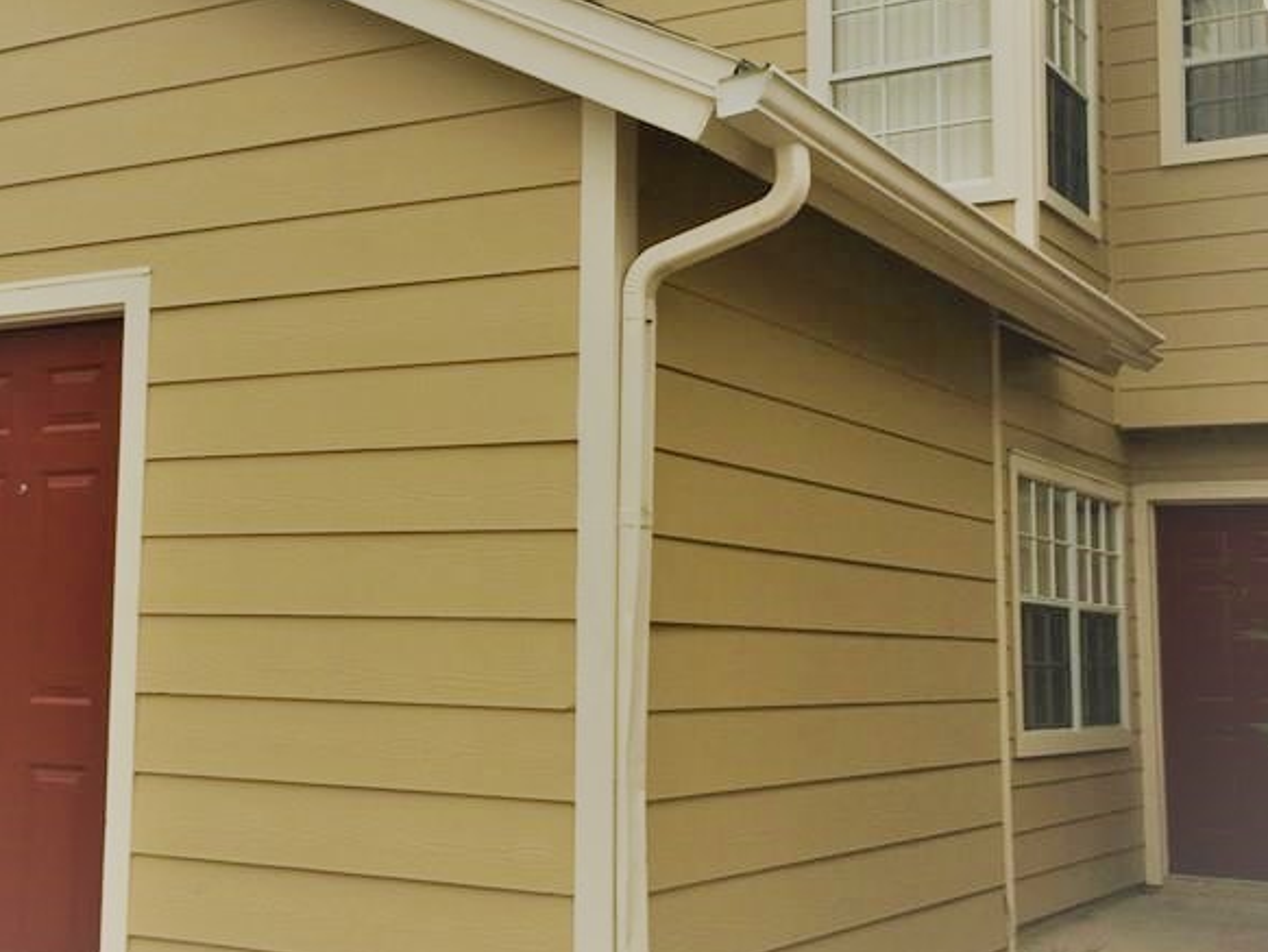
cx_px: 484
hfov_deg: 37.3
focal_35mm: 51
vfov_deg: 28.5
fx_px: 1869
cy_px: 410
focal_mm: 4.15
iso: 25
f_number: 2.2
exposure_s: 1/278
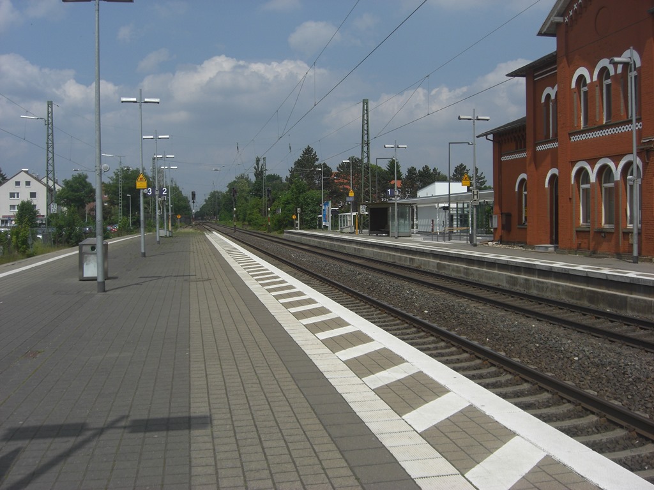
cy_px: 245
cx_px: 327
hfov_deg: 49.0
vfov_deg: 37.7
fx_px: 718
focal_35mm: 38
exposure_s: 1/400
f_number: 8
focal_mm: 7.9
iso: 80
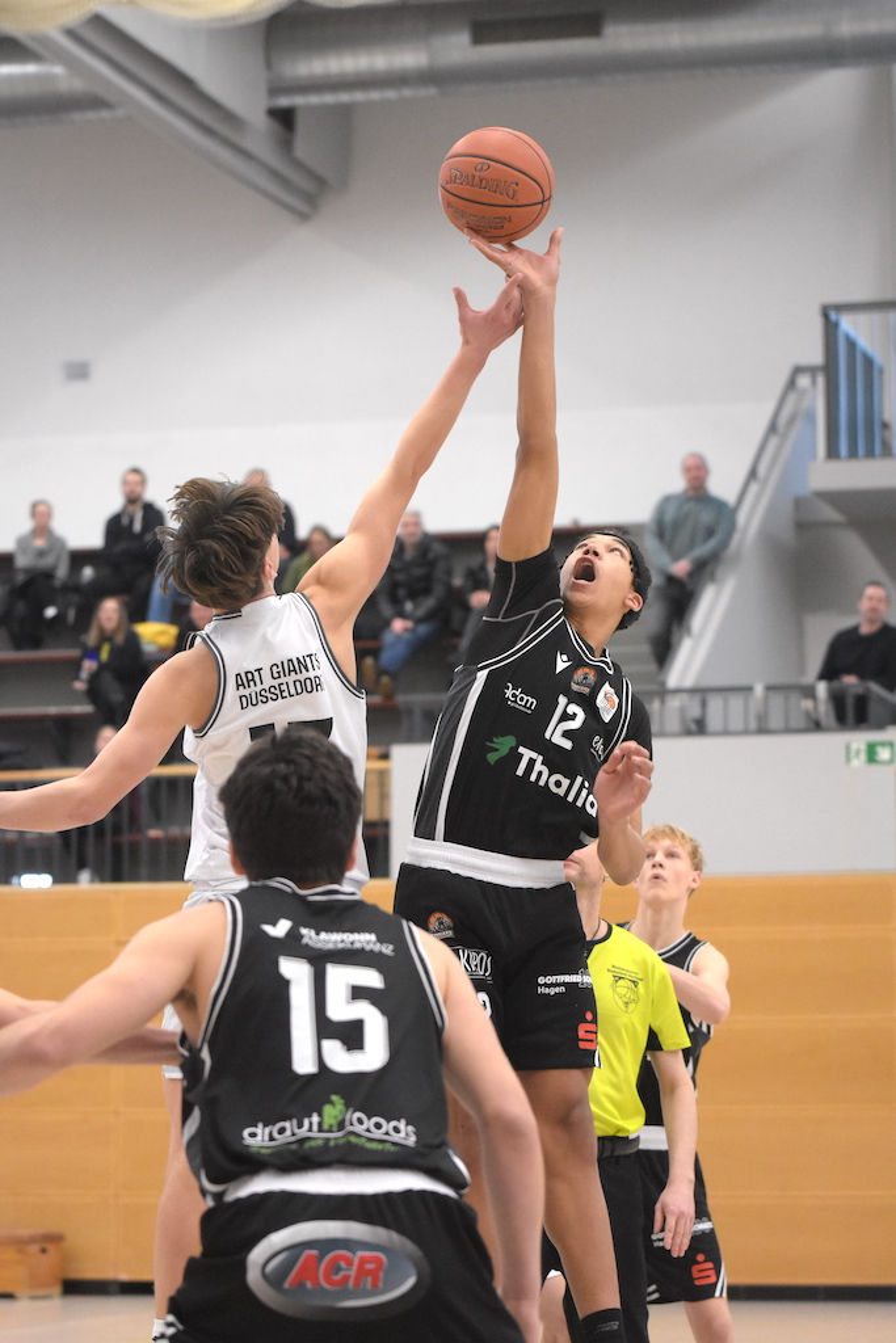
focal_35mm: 112
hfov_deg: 12.2
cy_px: 672
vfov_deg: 18.2
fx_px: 4198
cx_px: 448
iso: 4000
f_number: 2.8
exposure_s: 1/1600
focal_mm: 75
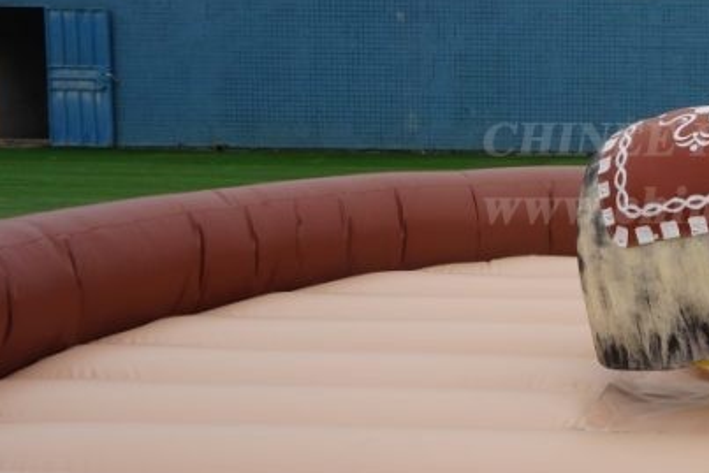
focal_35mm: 61
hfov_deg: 29.3
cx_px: 802
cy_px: 173
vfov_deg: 22.2
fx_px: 1202
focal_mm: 16
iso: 100
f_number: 5.6
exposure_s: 1/100
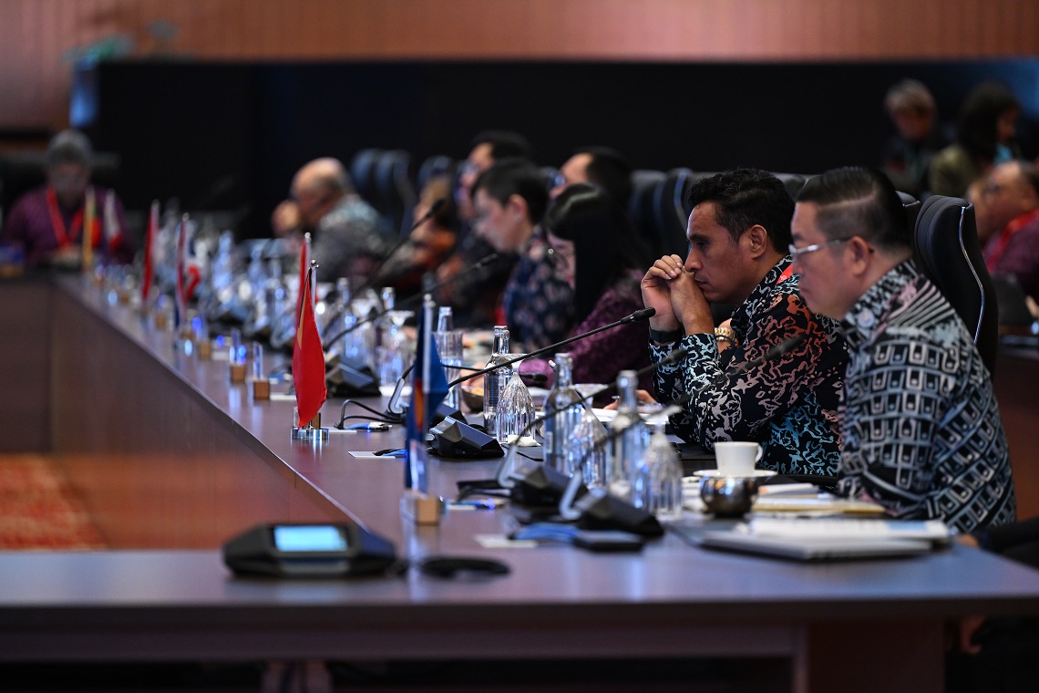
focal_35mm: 200
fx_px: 5772
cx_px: 520
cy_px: 346
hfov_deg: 10.3
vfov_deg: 6.9
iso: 2500
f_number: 2.8
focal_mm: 200
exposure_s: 1/125
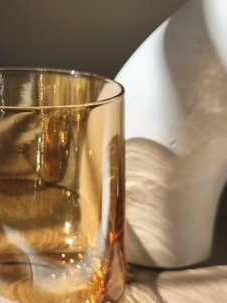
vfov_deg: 24.1
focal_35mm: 81
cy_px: 170
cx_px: 33
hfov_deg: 18.0
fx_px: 709
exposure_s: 1/1768
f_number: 1.65
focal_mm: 6.14
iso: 50
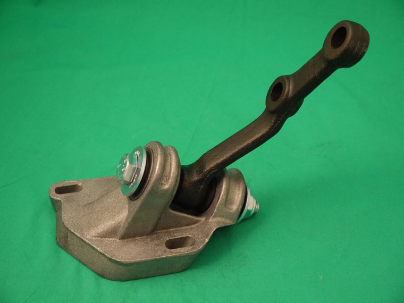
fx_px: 584
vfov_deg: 29.1
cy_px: 152
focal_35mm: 50
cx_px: 202
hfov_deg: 38.2
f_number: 4.6
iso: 800
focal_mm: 25
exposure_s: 1/80
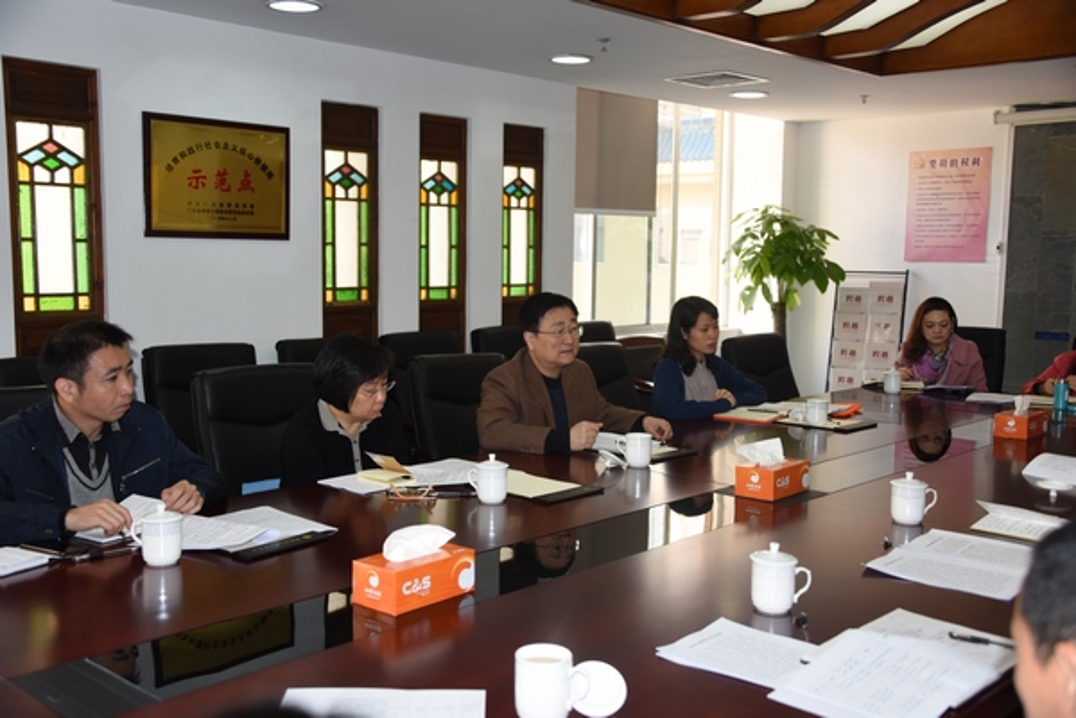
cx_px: 538
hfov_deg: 53.1
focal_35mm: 36
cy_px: 359
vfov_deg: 36.9
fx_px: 1076
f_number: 4
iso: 400
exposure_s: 1/100
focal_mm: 36
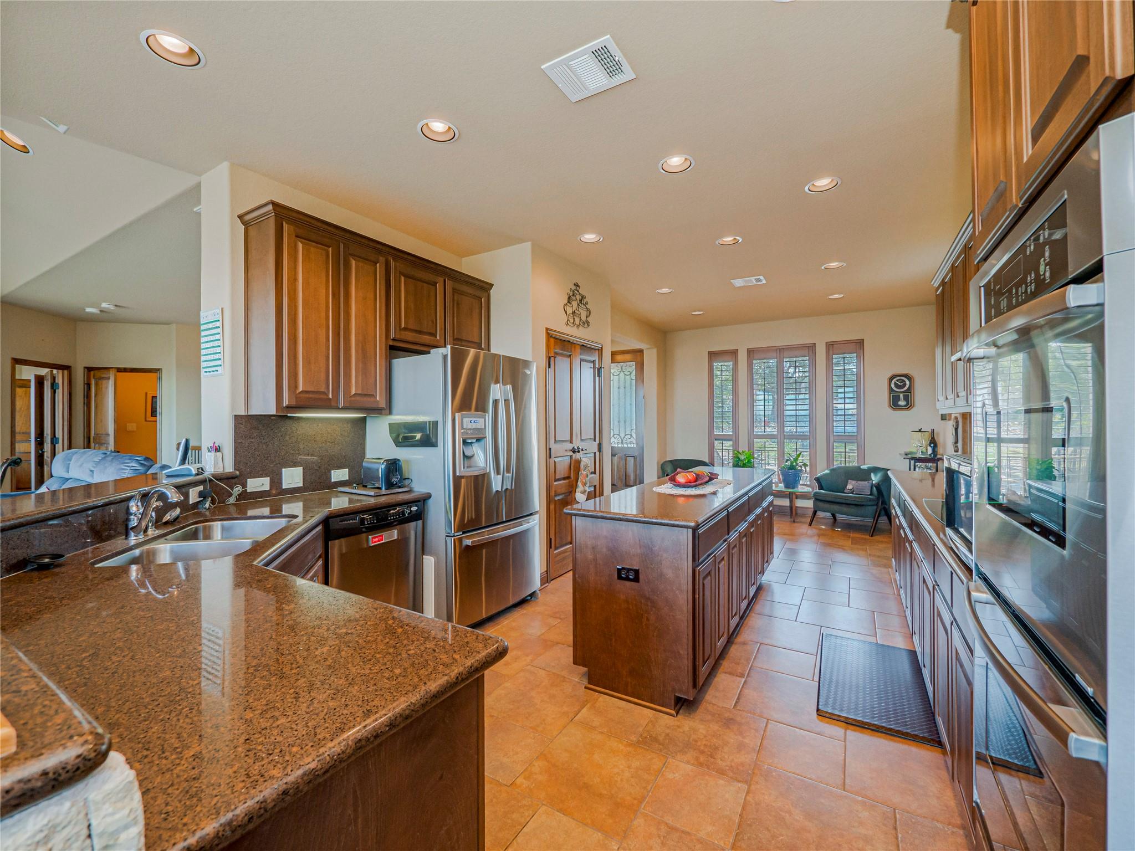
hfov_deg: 102.1
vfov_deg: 85.7
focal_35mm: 14
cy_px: 426
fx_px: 459
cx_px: 568
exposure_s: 1/250
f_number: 5
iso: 500
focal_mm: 7
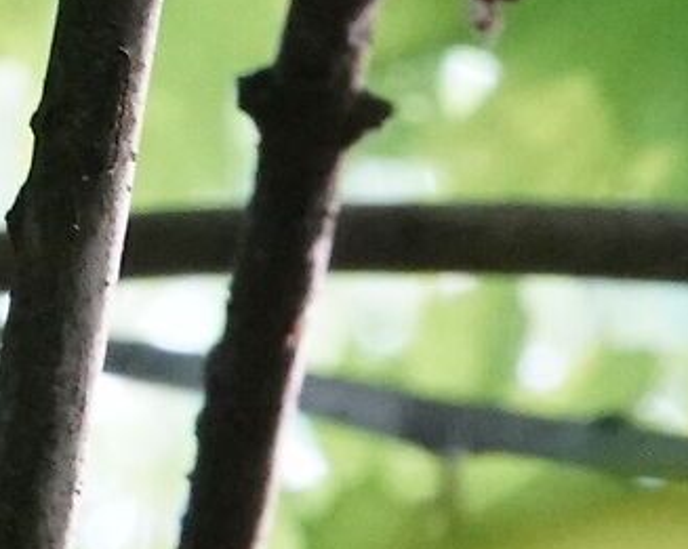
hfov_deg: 0.9
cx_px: 99
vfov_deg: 0.7
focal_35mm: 2069
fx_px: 42092
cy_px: -1055
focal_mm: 200
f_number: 11
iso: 5000
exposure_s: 1/80
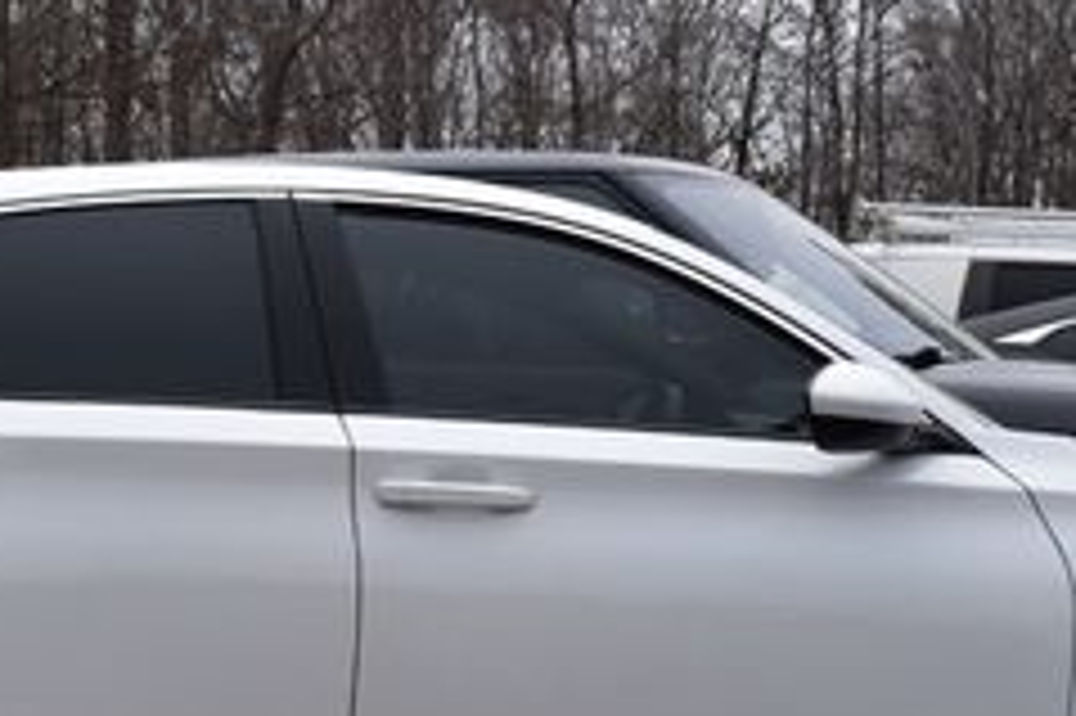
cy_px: 581
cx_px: 329
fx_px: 3714
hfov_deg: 16.4
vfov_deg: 11.0
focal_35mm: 124
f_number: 9
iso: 400
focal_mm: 31
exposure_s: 1/160
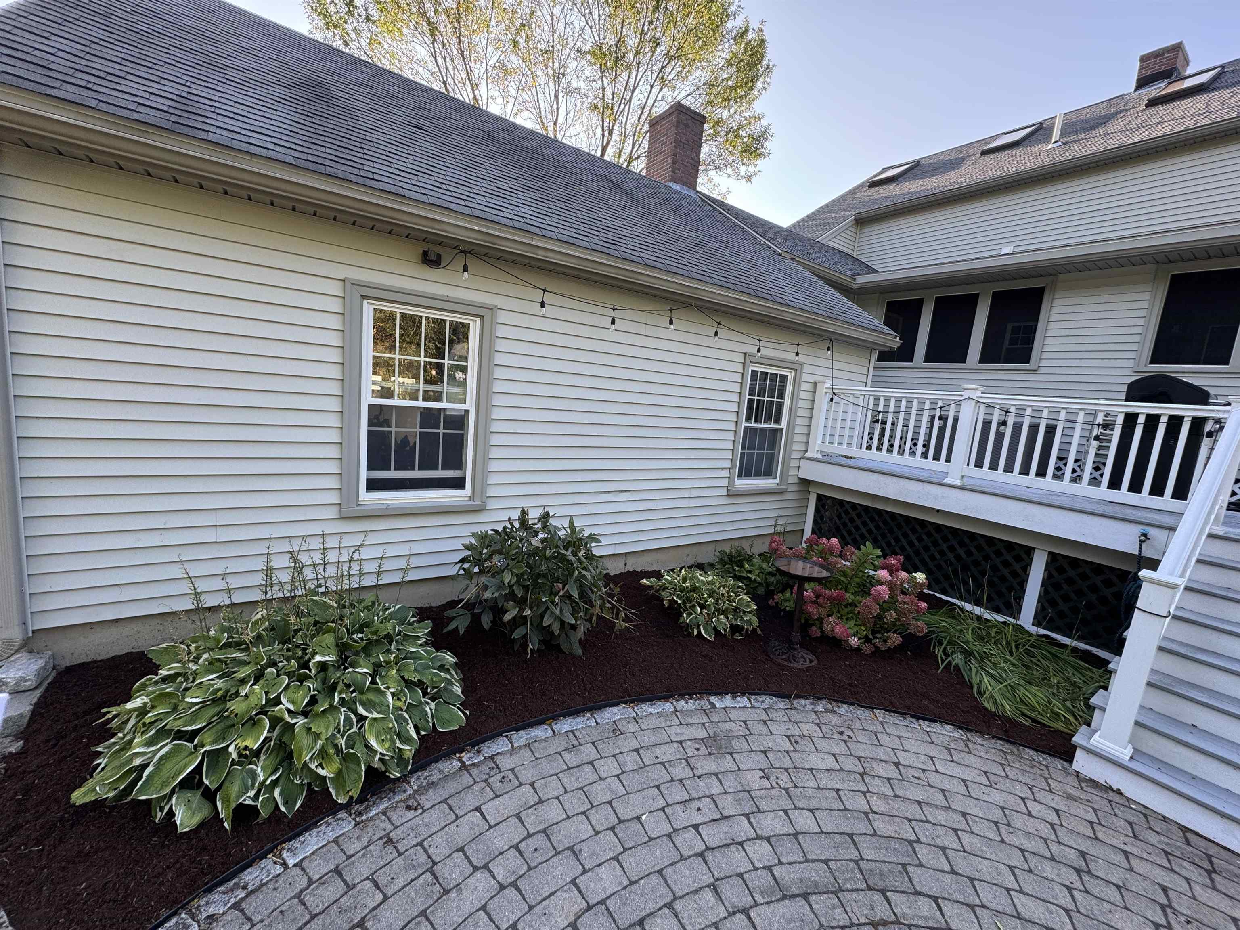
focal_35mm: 14
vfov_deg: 85.7
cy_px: 465
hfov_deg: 102.1
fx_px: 502
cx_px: 620
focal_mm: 2.22
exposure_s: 1/104
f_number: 2.2
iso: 40
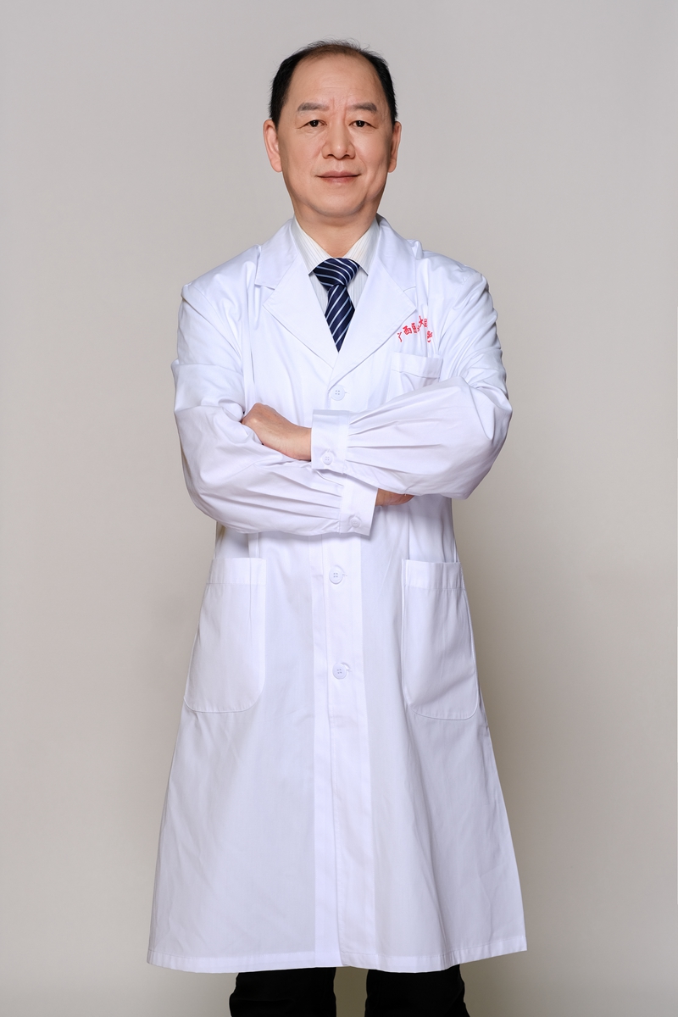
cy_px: 508
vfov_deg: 24.2
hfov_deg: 16.3
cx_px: 339
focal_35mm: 84
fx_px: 2373
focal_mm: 56
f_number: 5
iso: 250
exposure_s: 1/160
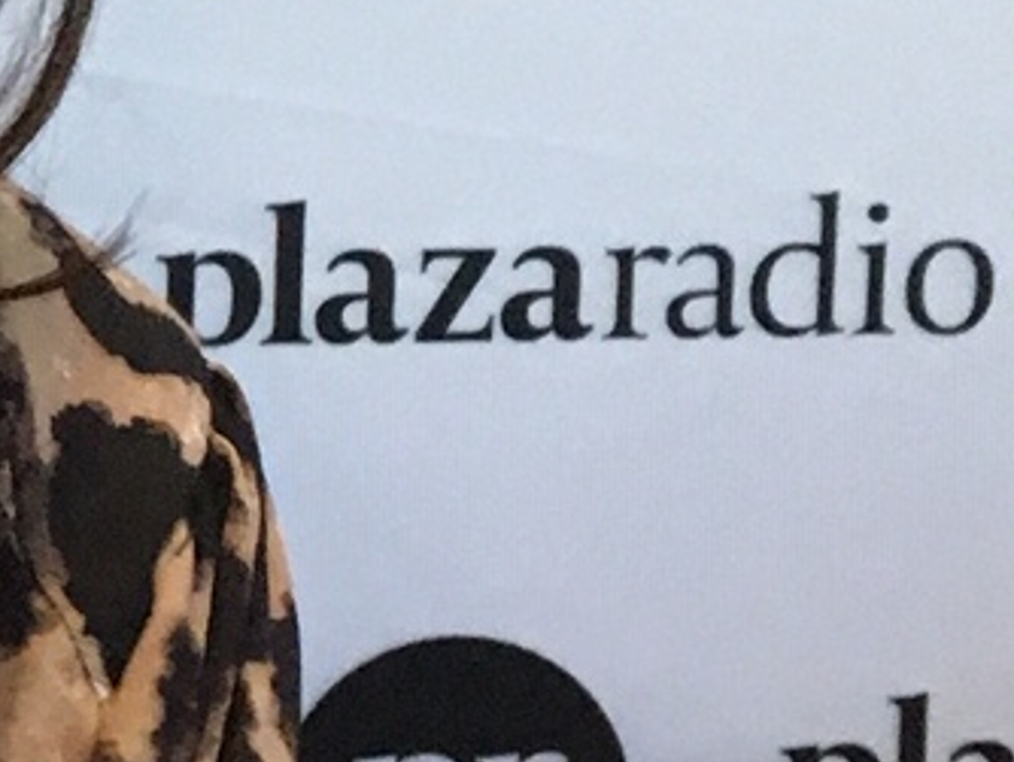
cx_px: -1296
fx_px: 5130
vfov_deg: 8.5
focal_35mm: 175
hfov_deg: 10.1
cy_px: 118
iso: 200
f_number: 2.2
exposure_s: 1/17
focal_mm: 4.15
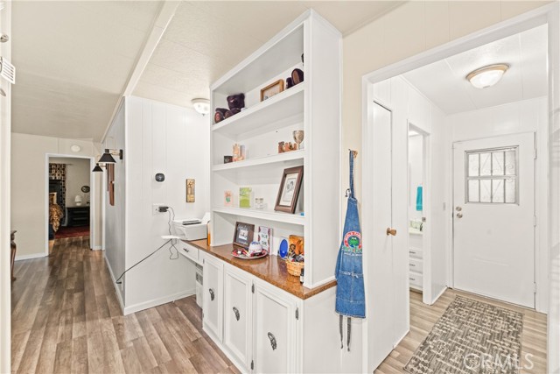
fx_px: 218
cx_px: 280
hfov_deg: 104.2
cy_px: 187
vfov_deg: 81.2
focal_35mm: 14
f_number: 8
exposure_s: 1/8
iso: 2000
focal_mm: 14
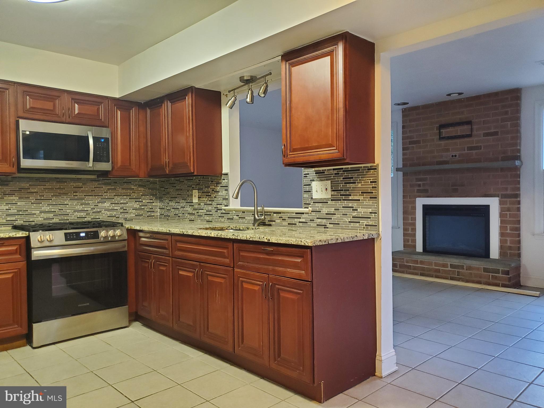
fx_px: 409
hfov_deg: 67.3
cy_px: 204
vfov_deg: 53.1
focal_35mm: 26
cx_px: 272
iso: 320
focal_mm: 4.3
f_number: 1.5
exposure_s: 1/40
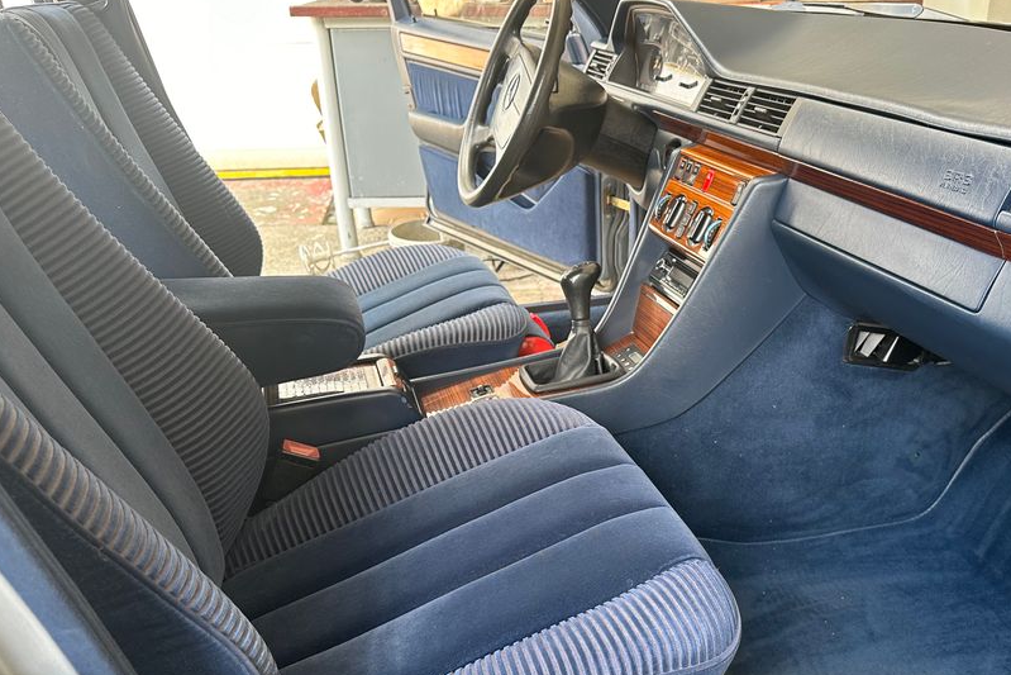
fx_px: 899
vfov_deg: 40.9
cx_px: 600
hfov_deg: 58.3
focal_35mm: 32
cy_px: 408
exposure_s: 1/121
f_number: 1.78
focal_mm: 6.86
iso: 160
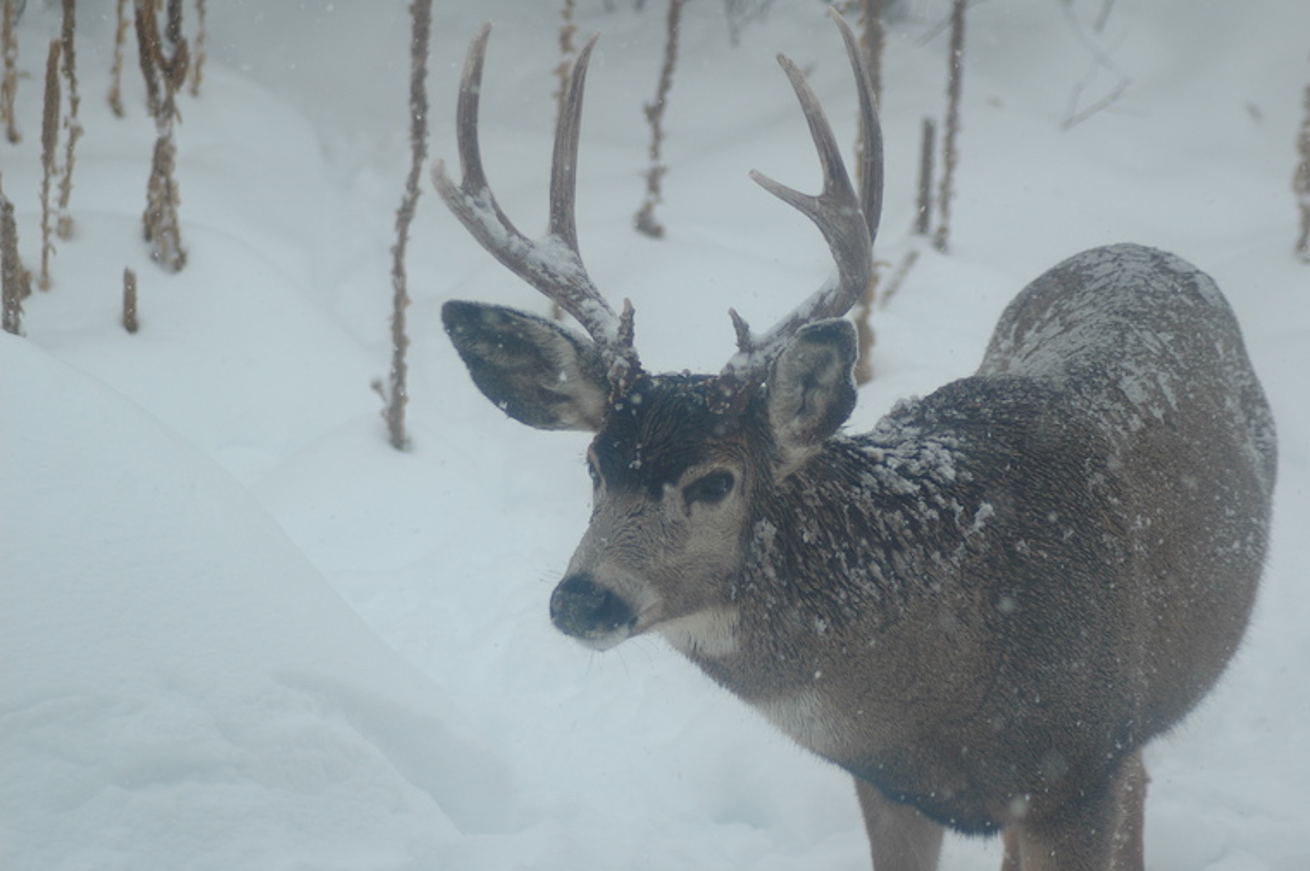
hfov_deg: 14.4
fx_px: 5180
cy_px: 436
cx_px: 655
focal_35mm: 142
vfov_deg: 9.6
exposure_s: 1/500
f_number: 5.6
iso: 200
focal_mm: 95
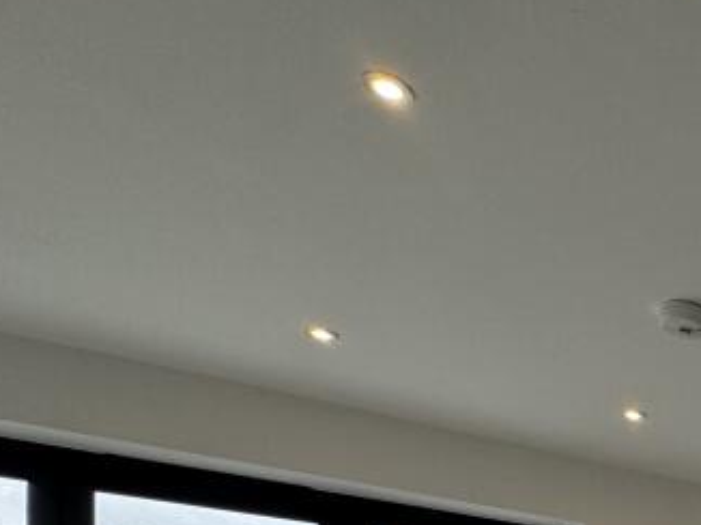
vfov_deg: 25.7
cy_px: 762
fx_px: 890
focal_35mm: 44
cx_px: 948
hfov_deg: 31.3
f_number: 2.2
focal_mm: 2.22
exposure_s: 1/100
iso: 64
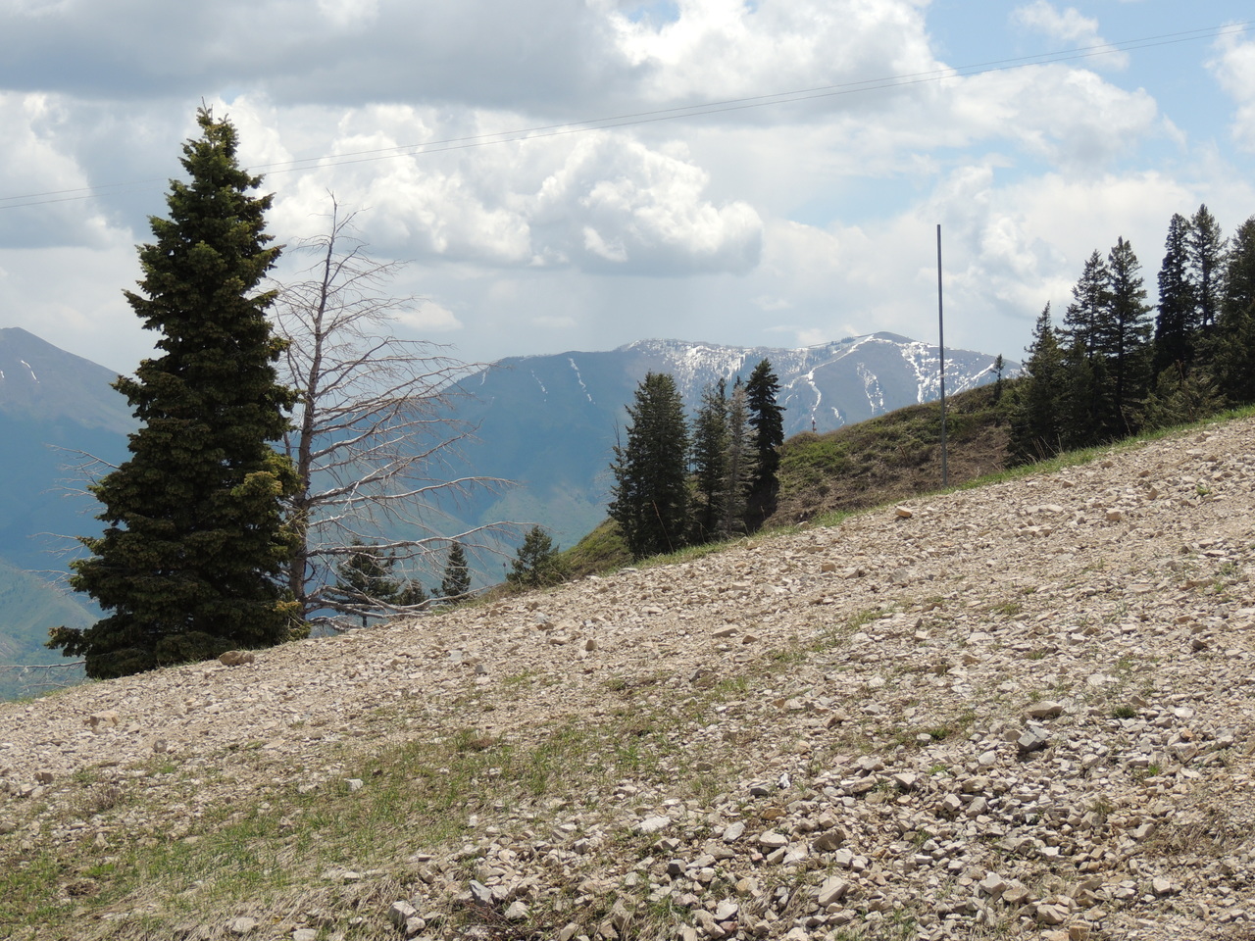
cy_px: 470
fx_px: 3082
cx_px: 628
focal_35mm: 85
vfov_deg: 17.4
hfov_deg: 23.0
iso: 100
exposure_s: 1/1000
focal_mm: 15.1
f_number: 4
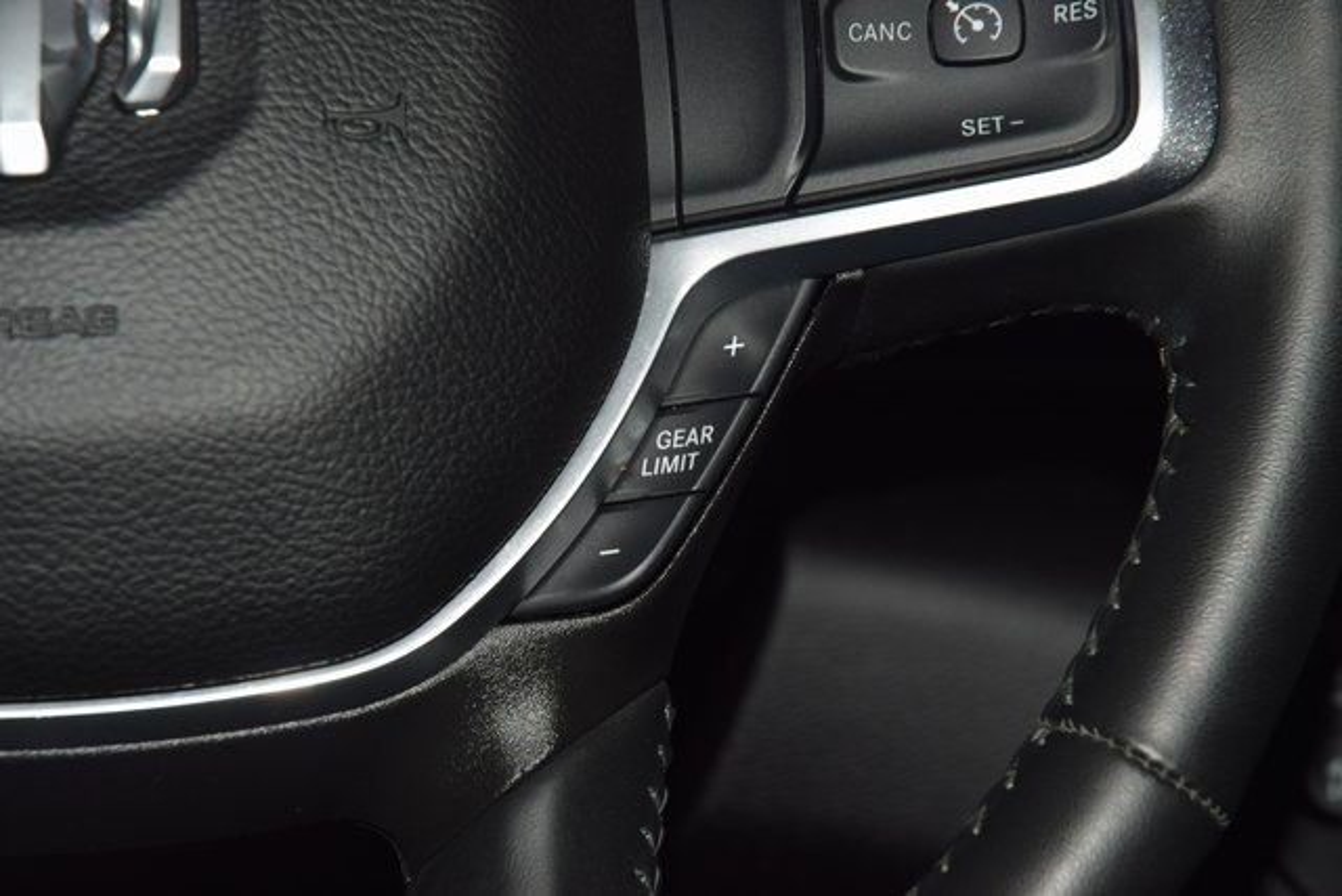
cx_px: 671
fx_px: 3915
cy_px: 448
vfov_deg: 13.0
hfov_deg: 19.5
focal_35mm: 105
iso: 100
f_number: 8
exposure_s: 1/125
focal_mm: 70
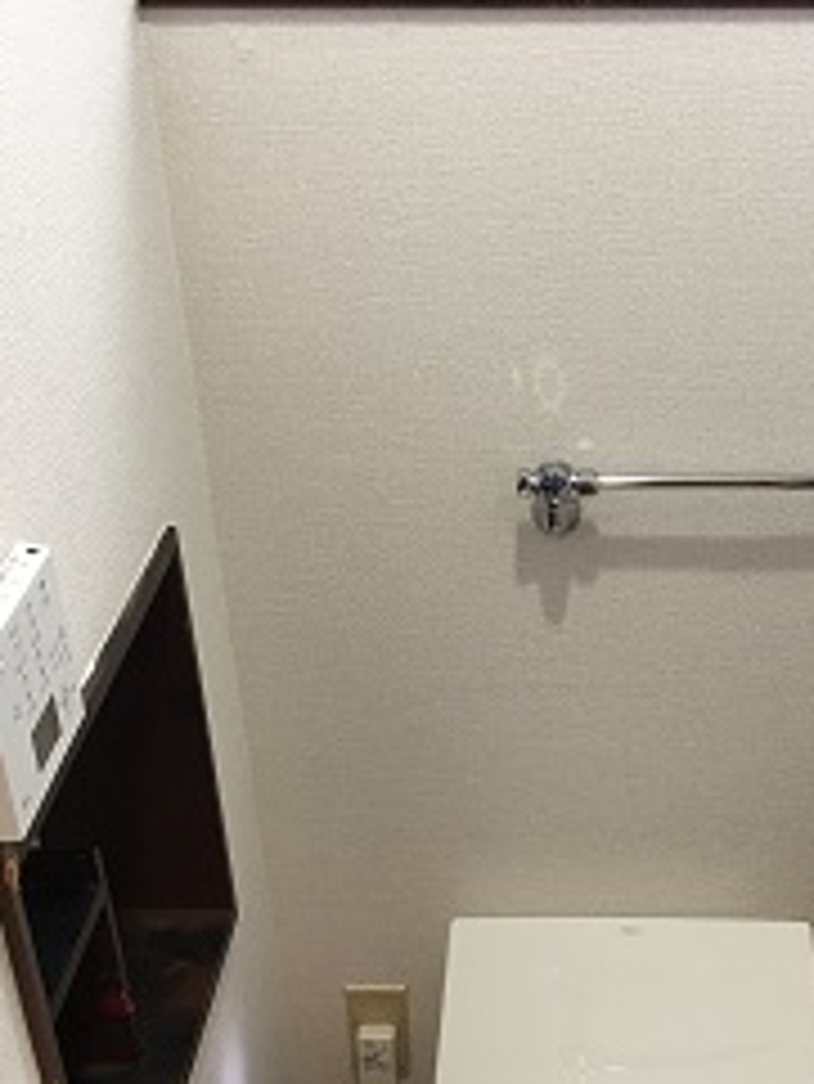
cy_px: 1062
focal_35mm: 57
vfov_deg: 31.4
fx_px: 1786
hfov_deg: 25.4
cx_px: 598
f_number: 2.2
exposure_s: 1/15
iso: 40
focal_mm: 4.15
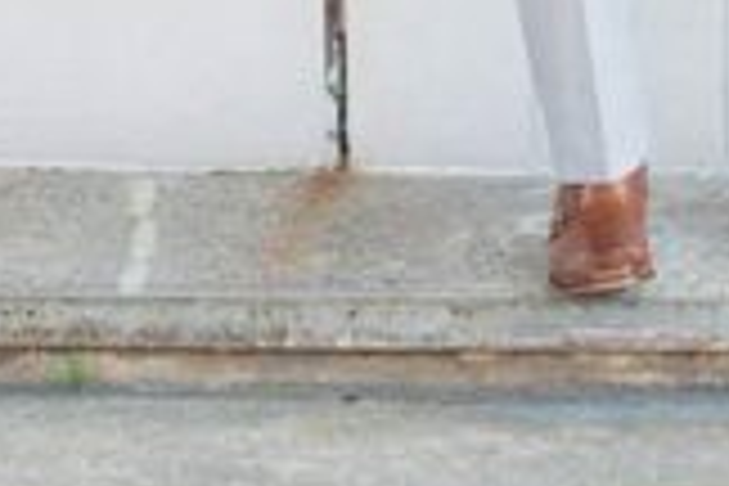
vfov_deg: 4.2
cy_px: -886
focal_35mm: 316
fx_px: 6398
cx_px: 1125
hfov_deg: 6.4
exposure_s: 1/1250
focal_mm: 50
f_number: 2.8
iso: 250
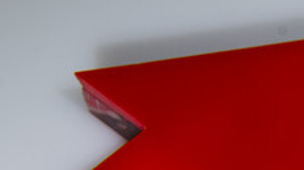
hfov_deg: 6.3
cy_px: 401
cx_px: 567
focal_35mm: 336
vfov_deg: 3.6
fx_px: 2706
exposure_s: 1/125
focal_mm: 62
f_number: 13
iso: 160
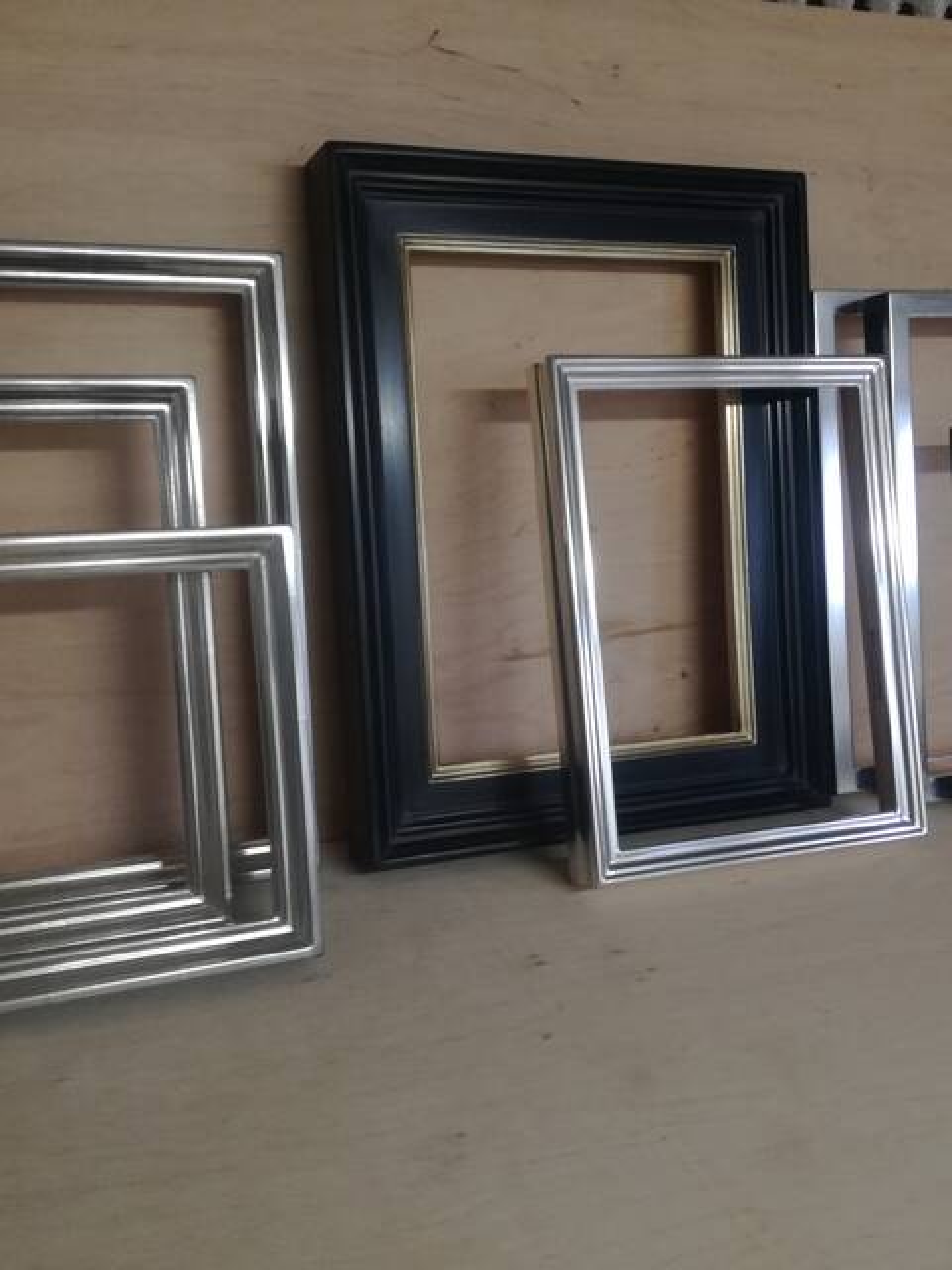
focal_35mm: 27
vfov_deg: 65.3
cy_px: 635
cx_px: 476
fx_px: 990
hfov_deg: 51.4
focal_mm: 3.79
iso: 125
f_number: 2
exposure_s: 1/33.3
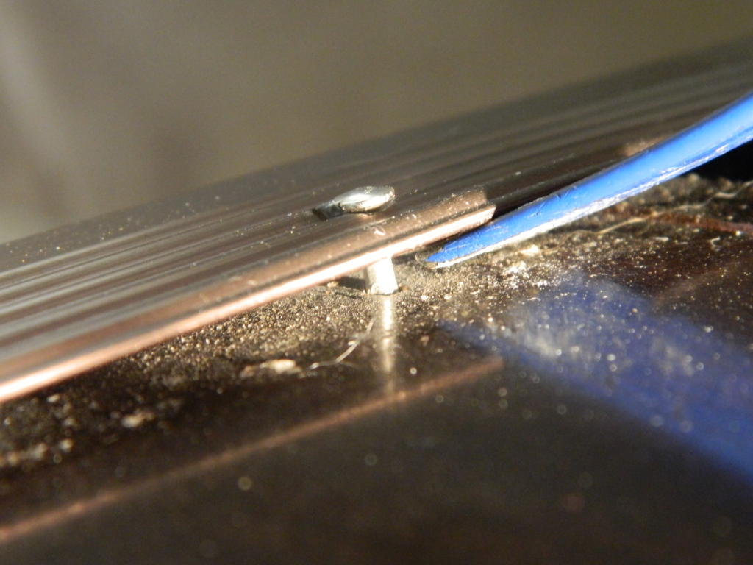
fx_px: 1827
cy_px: 282
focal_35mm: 84
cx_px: 376
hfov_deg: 23.3
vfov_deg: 17.6
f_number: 4.2
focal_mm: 15.1
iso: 640
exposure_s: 1/8
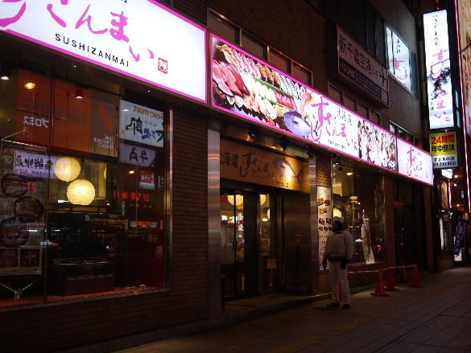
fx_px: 558
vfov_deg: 35.1
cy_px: 175
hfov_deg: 45.8
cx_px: 233
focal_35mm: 41
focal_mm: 20
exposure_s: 1/80
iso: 100
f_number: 1.7
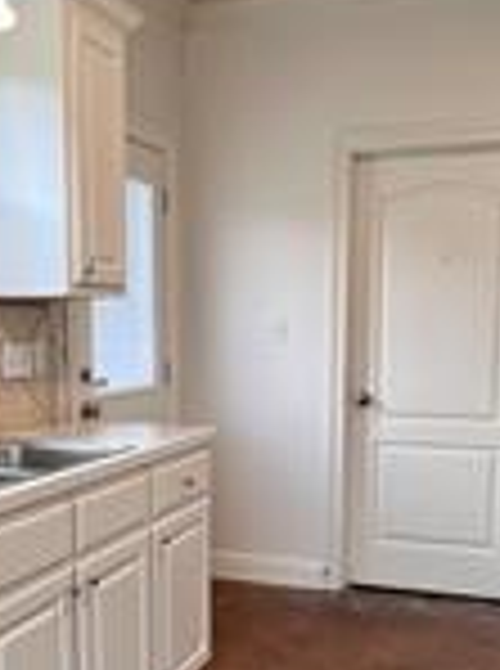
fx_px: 812
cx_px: 234
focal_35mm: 42
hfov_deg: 34.2
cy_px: 436
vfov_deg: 44.4
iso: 160
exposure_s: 1/60
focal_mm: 1.57
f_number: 1.8
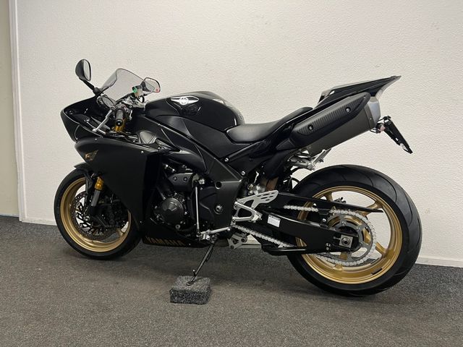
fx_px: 348
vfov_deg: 53.1
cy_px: 174
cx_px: 232
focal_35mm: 26
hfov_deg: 67.3
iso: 80
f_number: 1.6
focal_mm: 5.1
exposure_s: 1/50
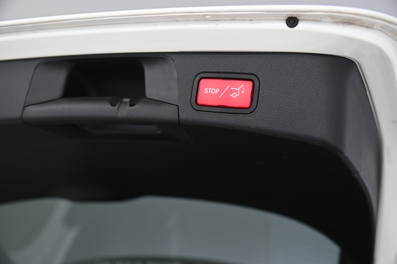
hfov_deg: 50.7
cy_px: 132
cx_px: 198
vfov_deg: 35.0
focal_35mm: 38
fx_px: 419
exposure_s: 1/125
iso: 2000
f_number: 4
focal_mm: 38
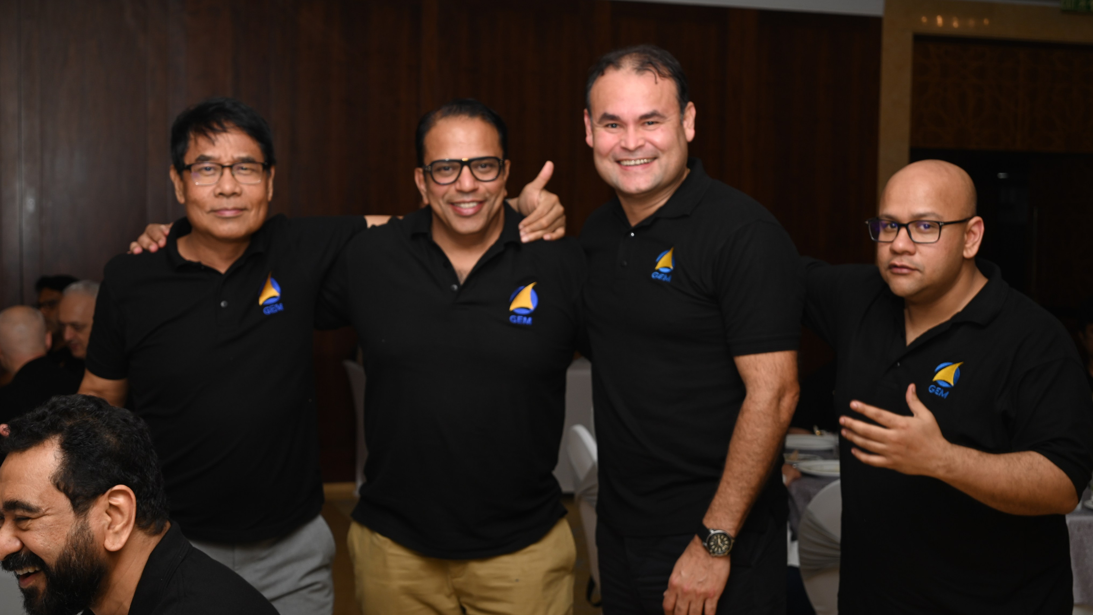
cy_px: 347
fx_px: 1536
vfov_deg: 22.6
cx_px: 548
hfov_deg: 39.2
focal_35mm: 53
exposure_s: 1/200
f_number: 6.3
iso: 200
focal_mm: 50
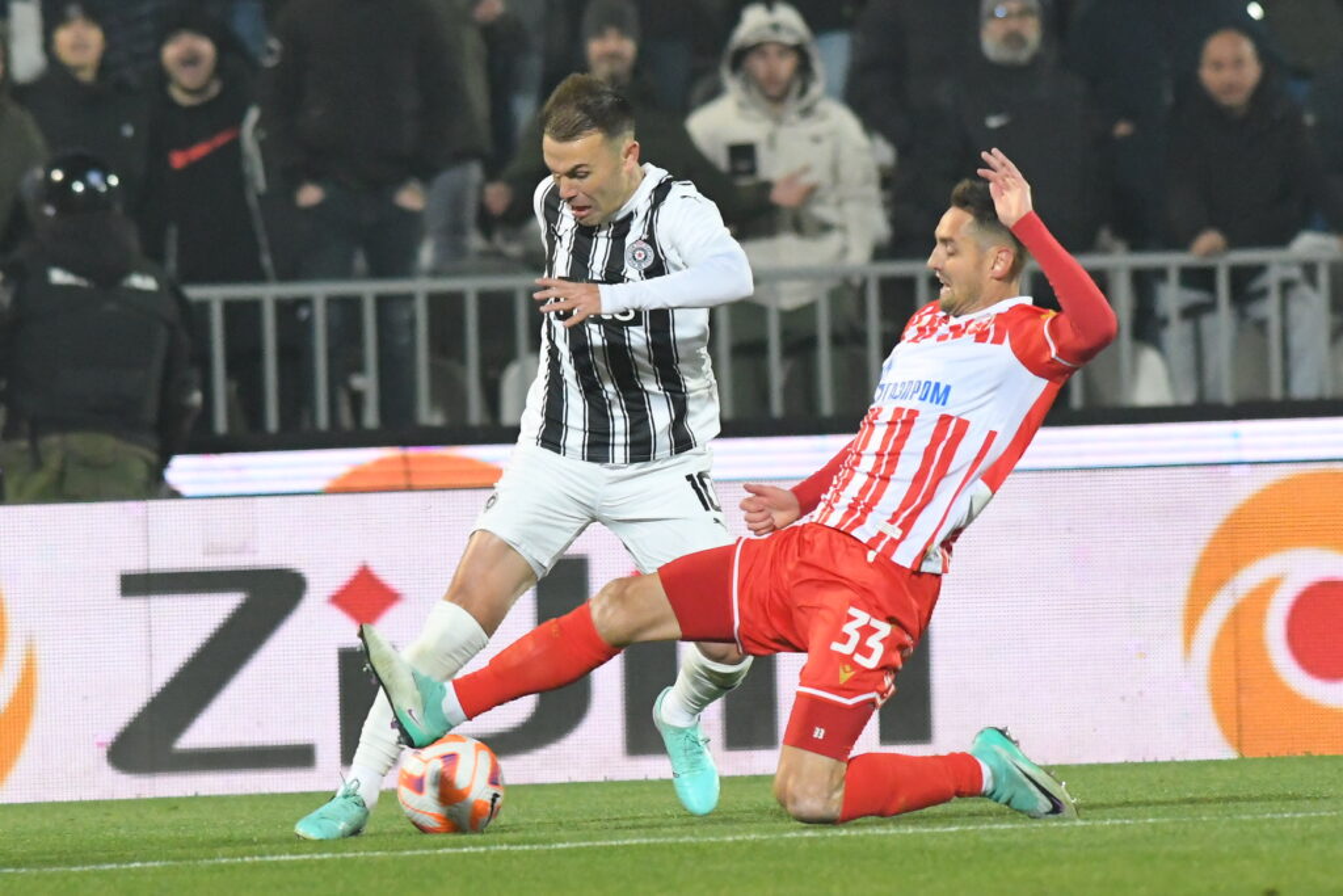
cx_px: 672
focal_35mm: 300
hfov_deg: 6.9
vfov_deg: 4.6
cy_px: 448
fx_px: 11192
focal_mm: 300
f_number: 4
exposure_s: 1/2000
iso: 6400
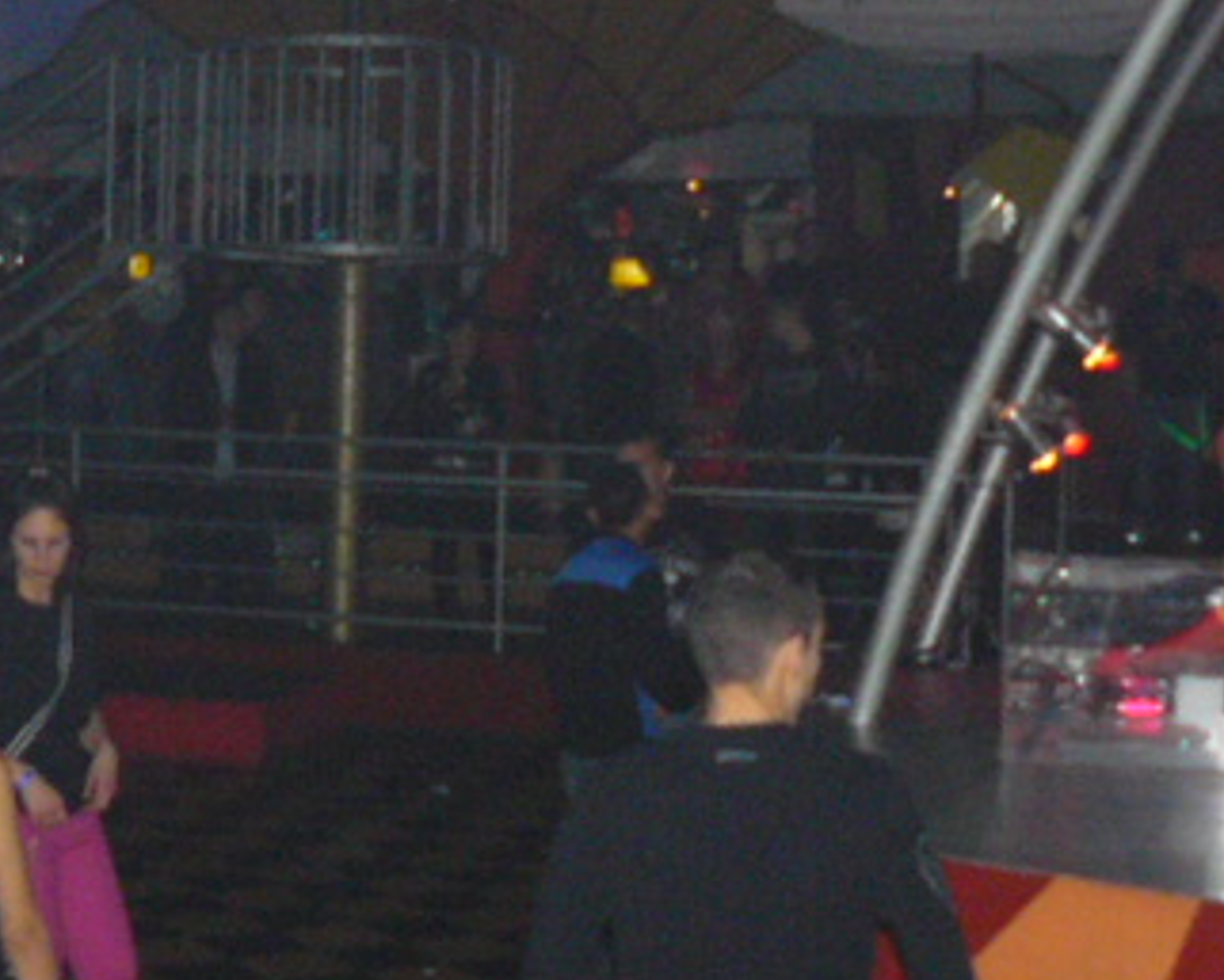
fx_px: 2537
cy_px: 301
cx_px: 328
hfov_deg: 26.8
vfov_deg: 21.8
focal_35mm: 70
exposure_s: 1/60
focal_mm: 6
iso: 400
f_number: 2.8
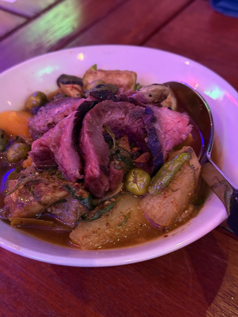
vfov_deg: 39.7
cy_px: 158
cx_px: 119
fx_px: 440
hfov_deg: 30.3
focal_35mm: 48
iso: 500
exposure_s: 1/34
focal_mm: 6.76
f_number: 1.78
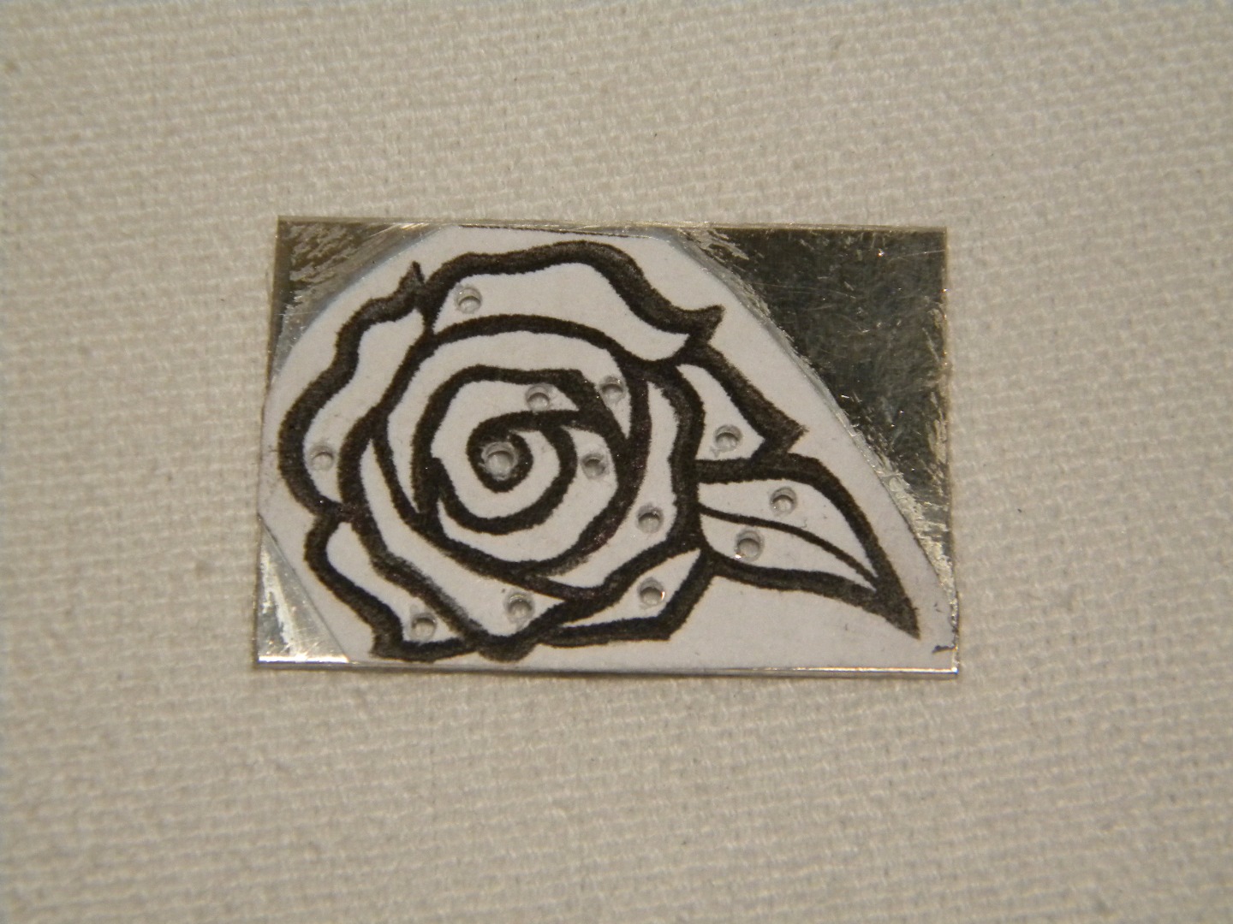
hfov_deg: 23.6
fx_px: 2956
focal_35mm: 83
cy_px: 462
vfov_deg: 17.8
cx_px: 616
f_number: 9
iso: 400
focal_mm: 15.1
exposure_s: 1/30
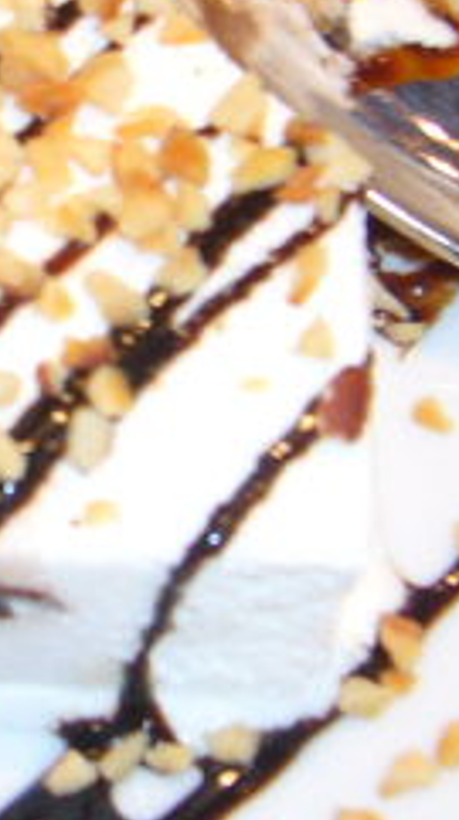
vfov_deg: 20.6
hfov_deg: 11.3
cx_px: -187
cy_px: 206
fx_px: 2236
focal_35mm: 103
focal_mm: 5.8
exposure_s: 1/8
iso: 100
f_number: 2.8
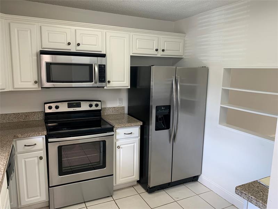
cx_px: 139
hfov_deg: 67.3
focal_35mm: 26
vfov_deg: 53.1
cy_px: 104
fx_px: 209
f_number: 1.8
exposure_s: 1/60
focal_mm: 4.25
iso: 50
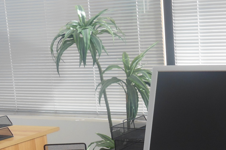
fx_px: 609
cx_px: 151
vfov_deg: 13.8
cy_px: 159
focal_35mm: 97
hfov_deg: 21.0
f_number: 4.1
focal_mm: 6.9
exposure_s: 1/60
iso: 125
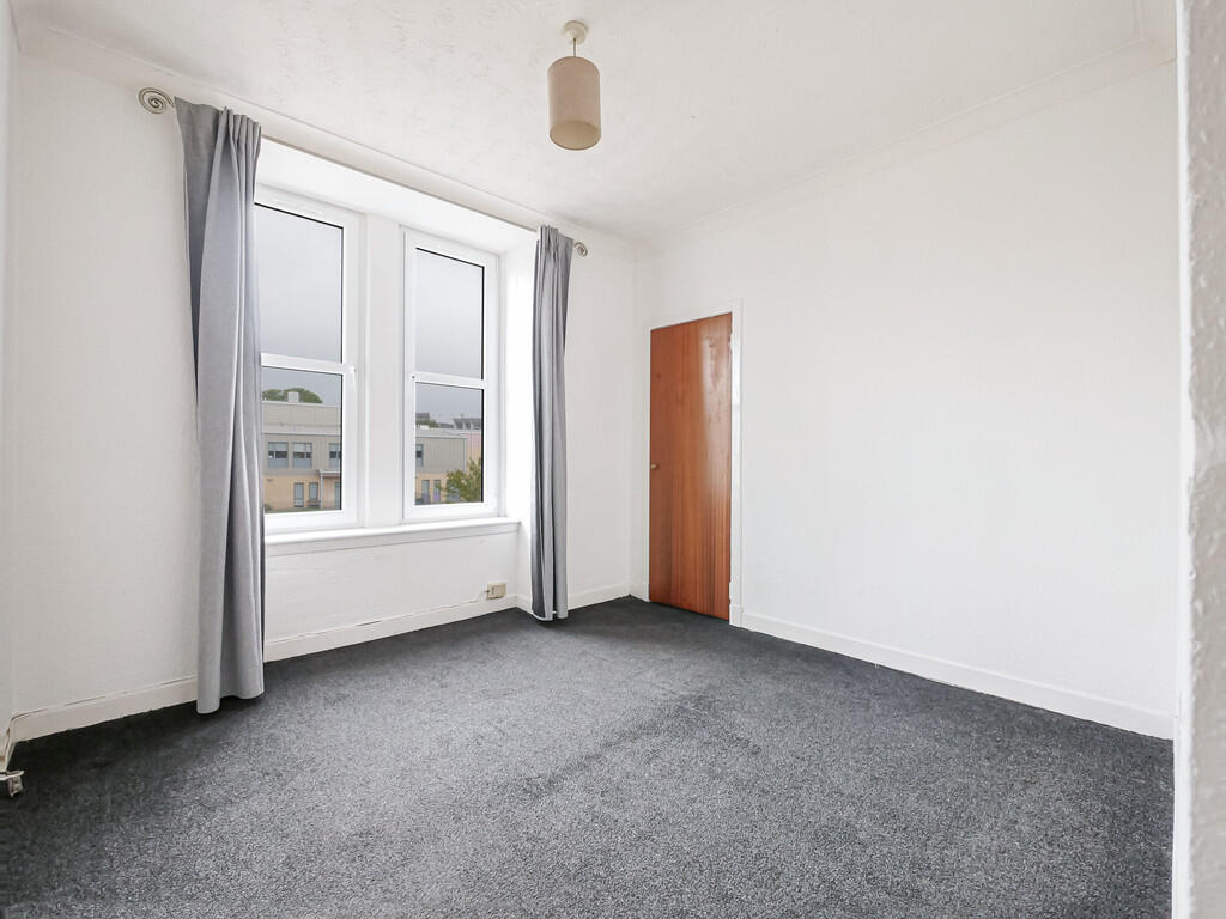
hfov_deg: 102.1
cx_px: 613
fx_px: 496
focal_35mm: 14
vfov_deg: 85.7
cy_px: 460
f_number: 4
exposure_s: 1/60
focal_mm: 7
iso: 1250
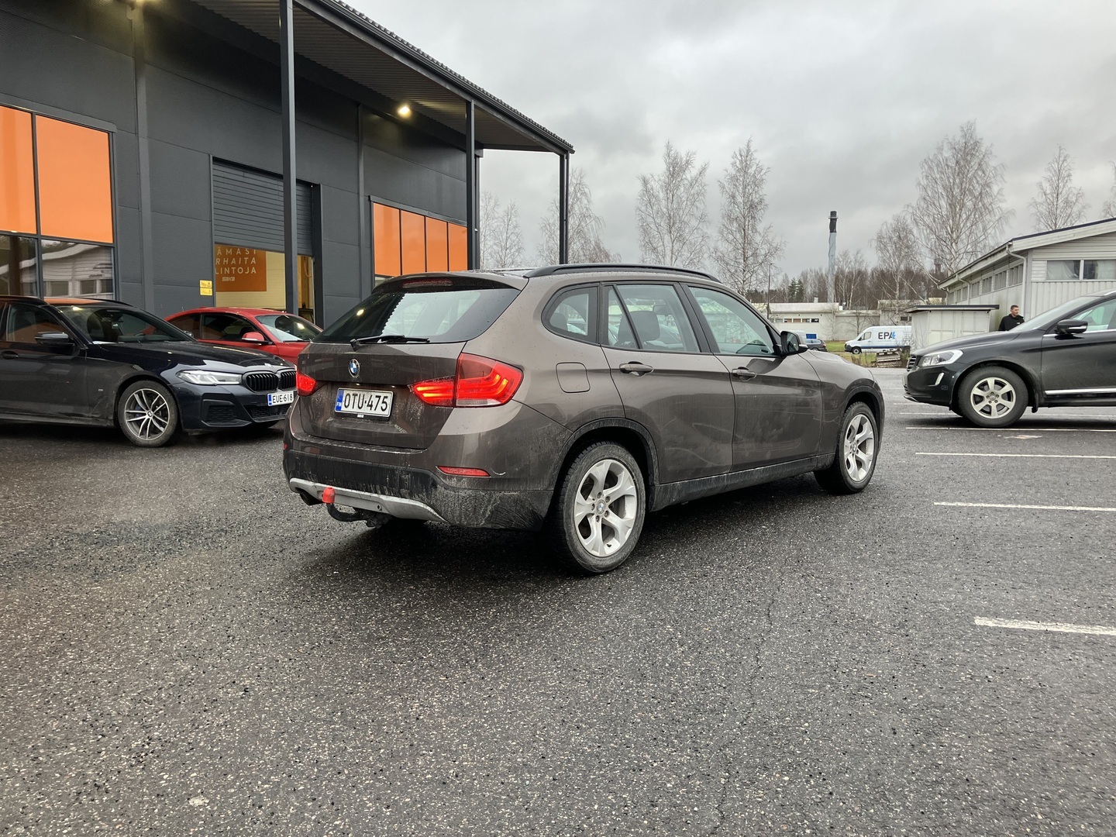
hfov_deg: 63.4
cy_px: 418
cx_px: 558
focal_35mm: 28
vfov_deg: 49.7
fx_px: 903
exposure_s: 1/100
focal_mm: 3.99
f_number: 1.8
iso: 64
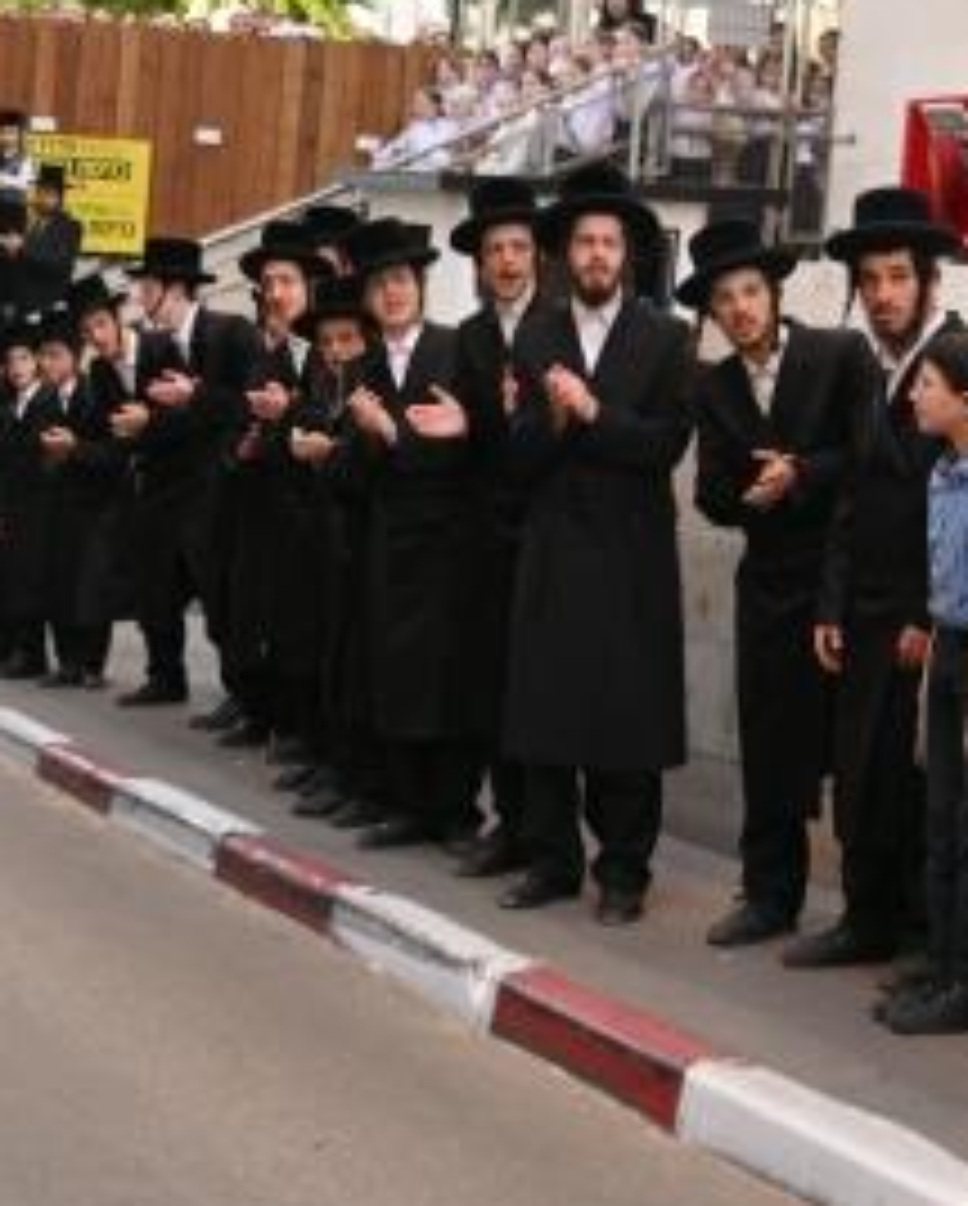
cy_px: 574
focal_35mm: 86
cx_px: -153
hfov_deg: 17.2
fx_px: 3075
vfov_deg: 22.2
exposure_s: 1/200
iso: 100
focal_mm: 24
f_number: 4
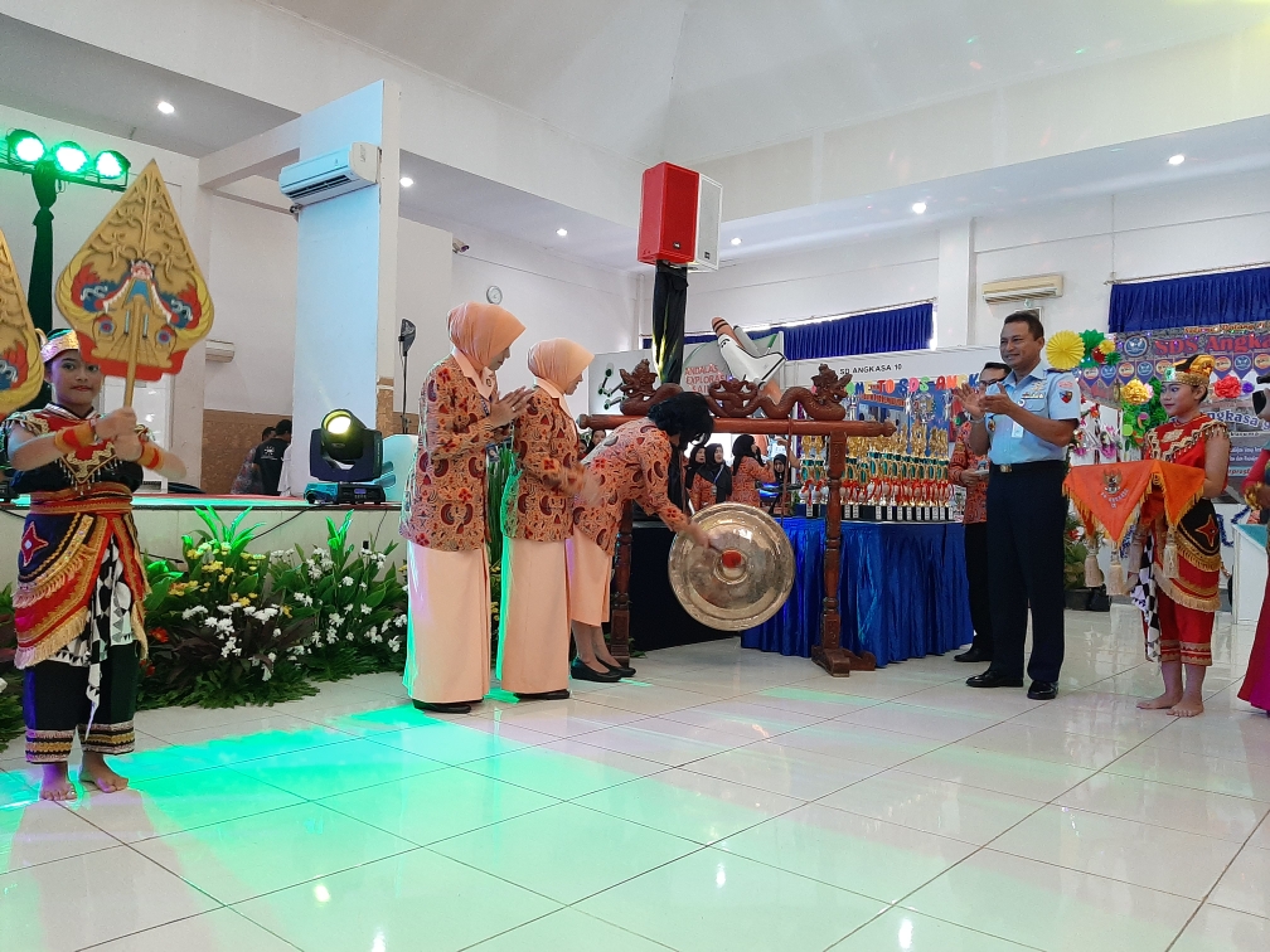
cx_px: 635
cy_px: 476
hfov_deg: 67.3
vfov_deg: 53.1
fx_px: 954
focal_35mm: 26
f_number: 1.7
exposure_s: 1/33
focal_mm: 3.93
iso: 200
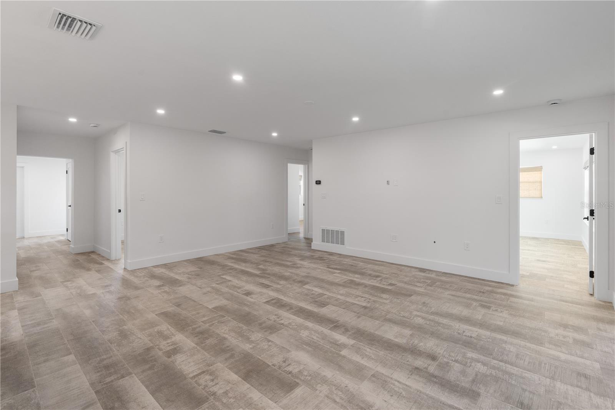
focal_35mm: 16
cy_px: 205
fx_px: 273
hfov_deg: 96.7
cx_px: 308
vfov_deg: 73.7
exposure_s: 1/30
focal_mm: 16
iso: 800
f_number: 8
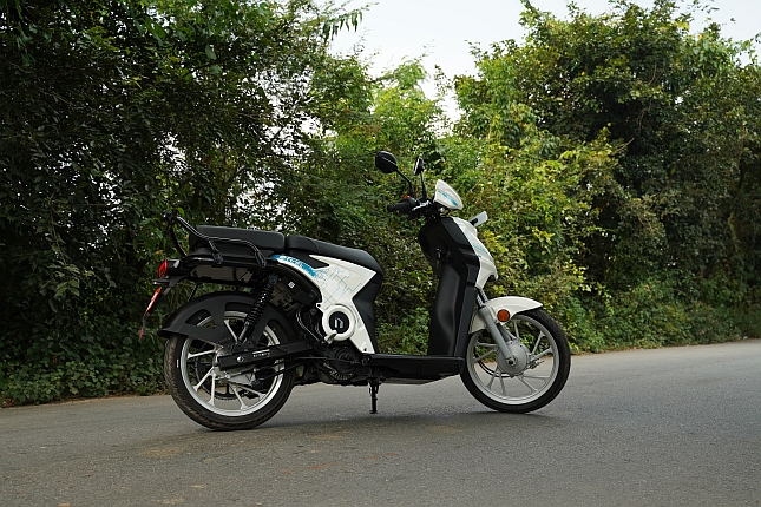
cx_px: 380
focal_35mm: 42
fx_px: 888
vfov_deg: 31.9
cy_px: 254
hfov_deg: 46.4
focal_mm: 42
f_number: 5.6
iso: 100
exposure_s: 1/60
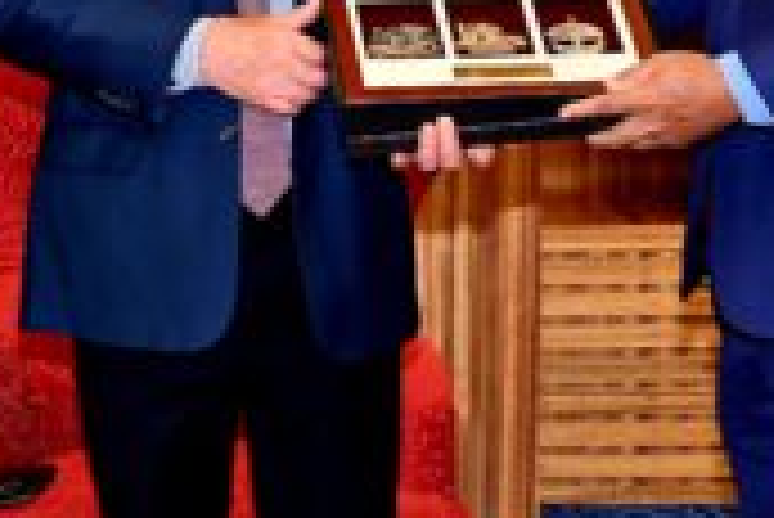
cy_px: 191
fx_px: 3077
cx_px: 148
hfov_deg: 14.3
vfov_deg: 9.6
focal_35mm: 143
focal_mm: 32
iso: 2000
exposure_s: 1/60.2
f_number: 9
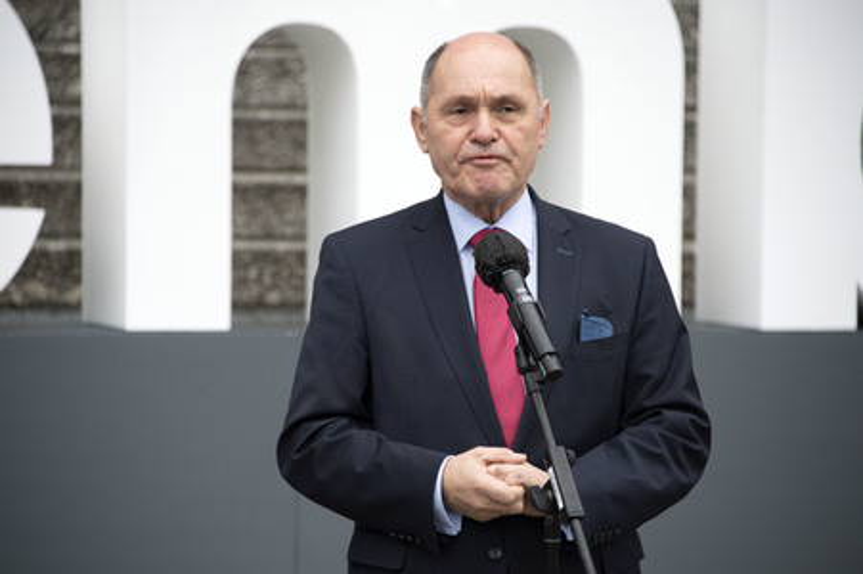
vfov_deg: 6.0
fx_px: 5509
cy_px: 287
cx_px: 432
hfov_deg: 9.0
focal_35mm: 230
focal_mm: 230
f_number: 5.6
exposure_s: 1/640
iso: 3200
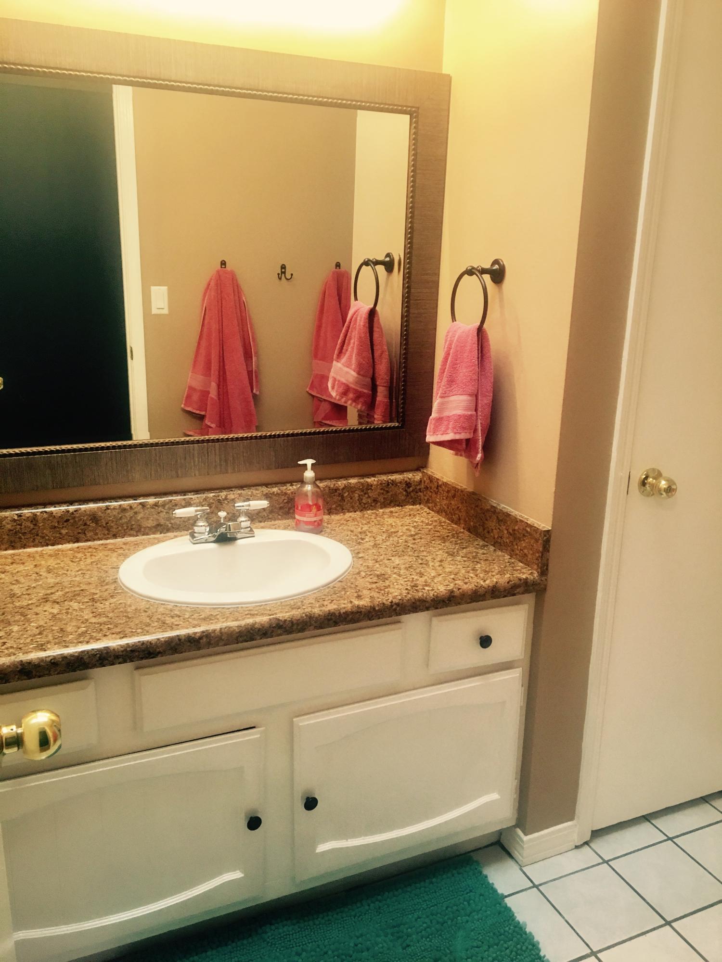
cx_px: 361
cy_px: 481
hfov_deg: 48.2
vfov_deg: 61.7
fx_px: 806
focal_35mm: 29
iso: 100
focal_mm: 4.15
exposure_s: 1/30
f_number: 2.2
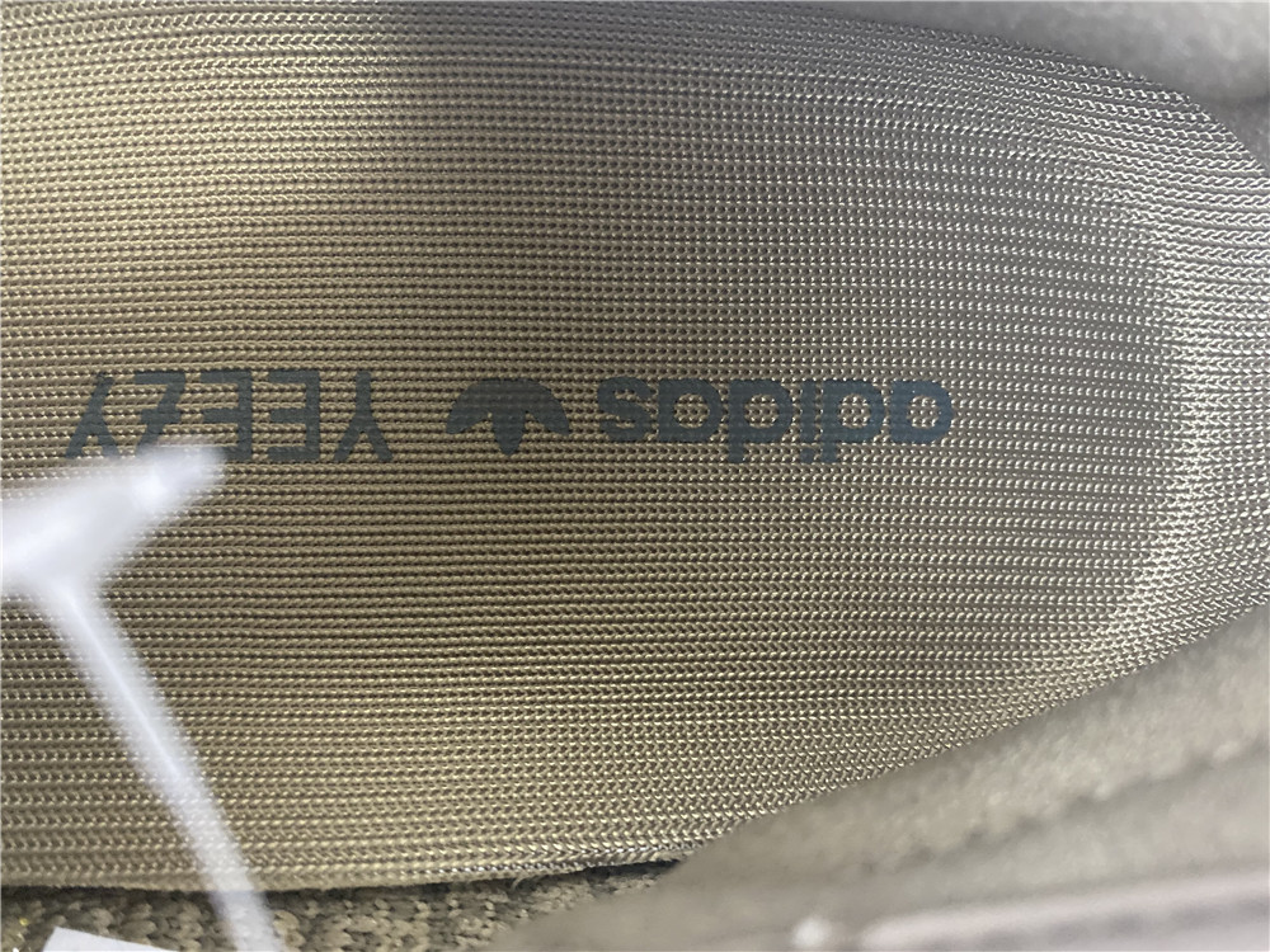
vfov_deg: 53.1
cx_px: 635
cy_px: 476
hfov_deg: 67.3
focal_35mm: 26
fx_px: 954
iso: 640
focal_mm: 4.25
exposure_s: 1/25
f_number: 1.8
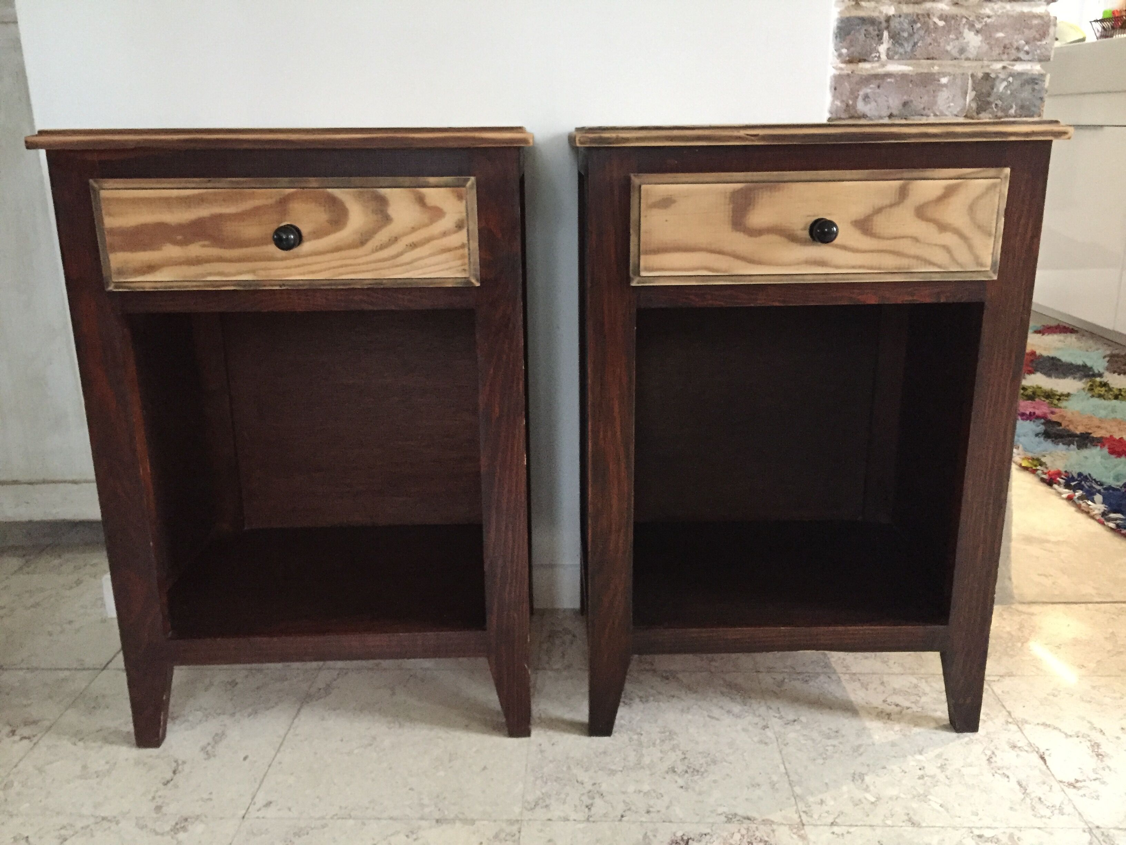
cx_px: 563
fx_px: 943
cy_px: 422
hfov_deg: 61.7
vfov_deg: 48.2
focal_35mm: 29
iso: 400
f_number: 2.2
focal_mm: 4.15
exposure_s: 1/17
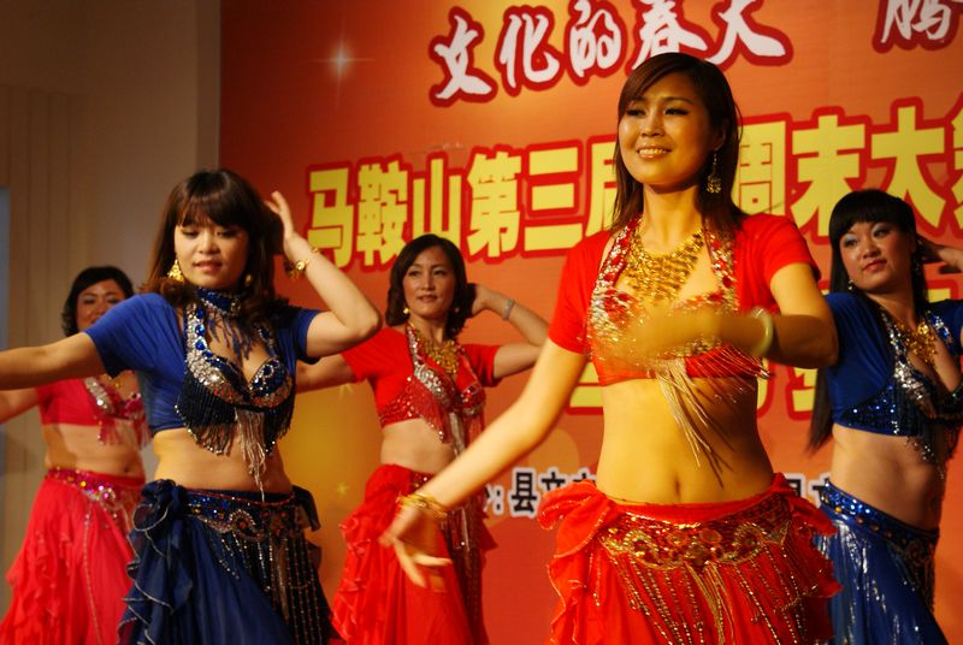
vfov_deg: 16.6
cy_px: 322
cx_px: 482
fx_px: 2210
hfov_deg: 24.6
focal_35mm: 82
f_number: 5.6
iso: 400
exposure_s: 1/80
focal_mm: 55
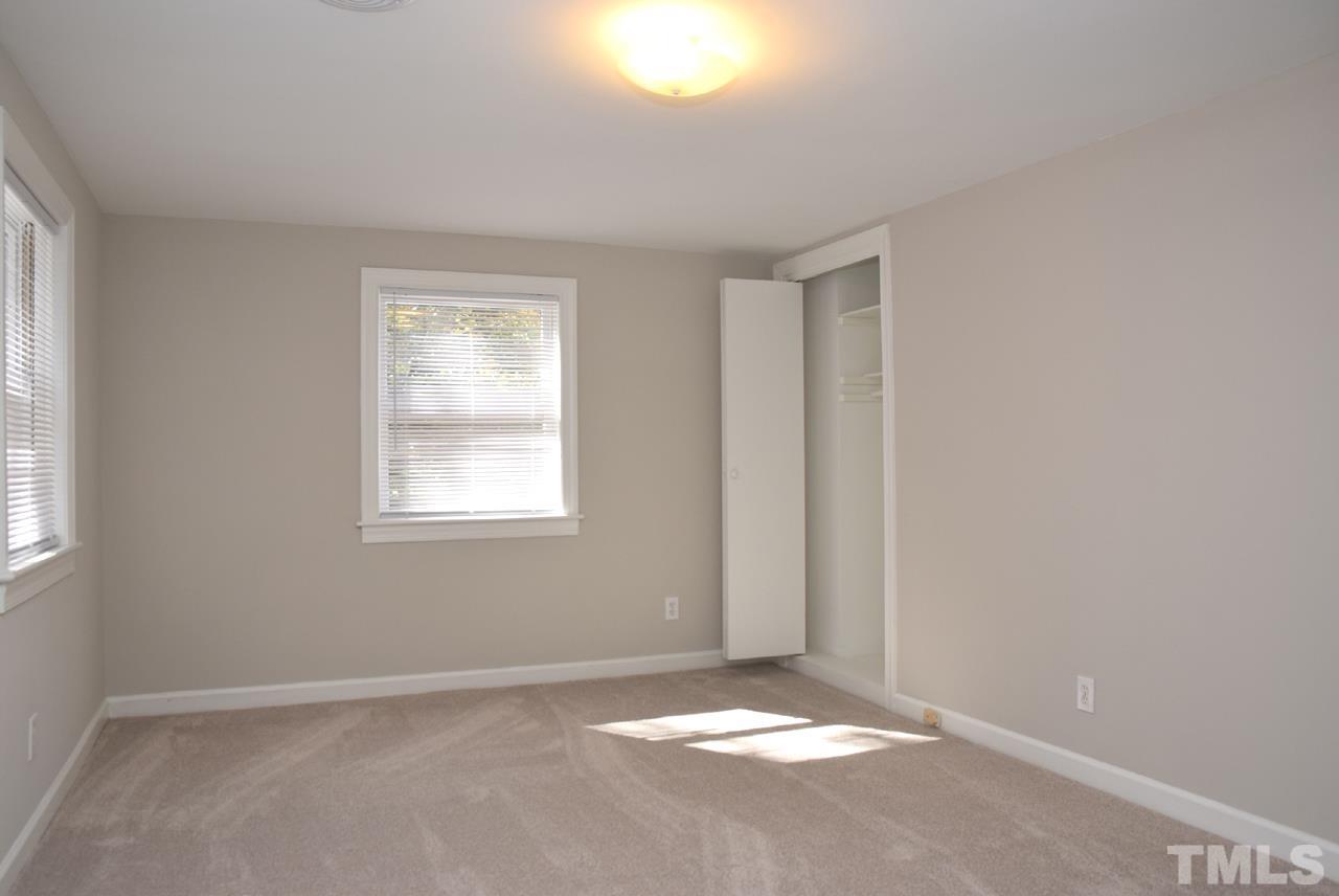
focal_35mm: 26
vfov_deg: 50.5
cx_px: 670
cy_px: 448
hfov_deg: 70.4
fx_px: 949
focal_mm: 17
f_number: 5.6
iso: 500
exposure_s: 1/125
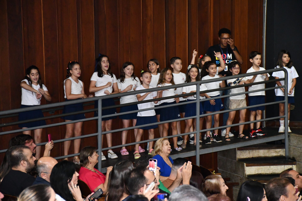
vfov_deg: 11.4
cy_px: 100
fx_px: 1007
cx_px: 151
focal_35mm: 120
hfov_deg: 17.1
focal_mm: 80
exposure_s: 1/60
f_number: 5.3
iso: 6400
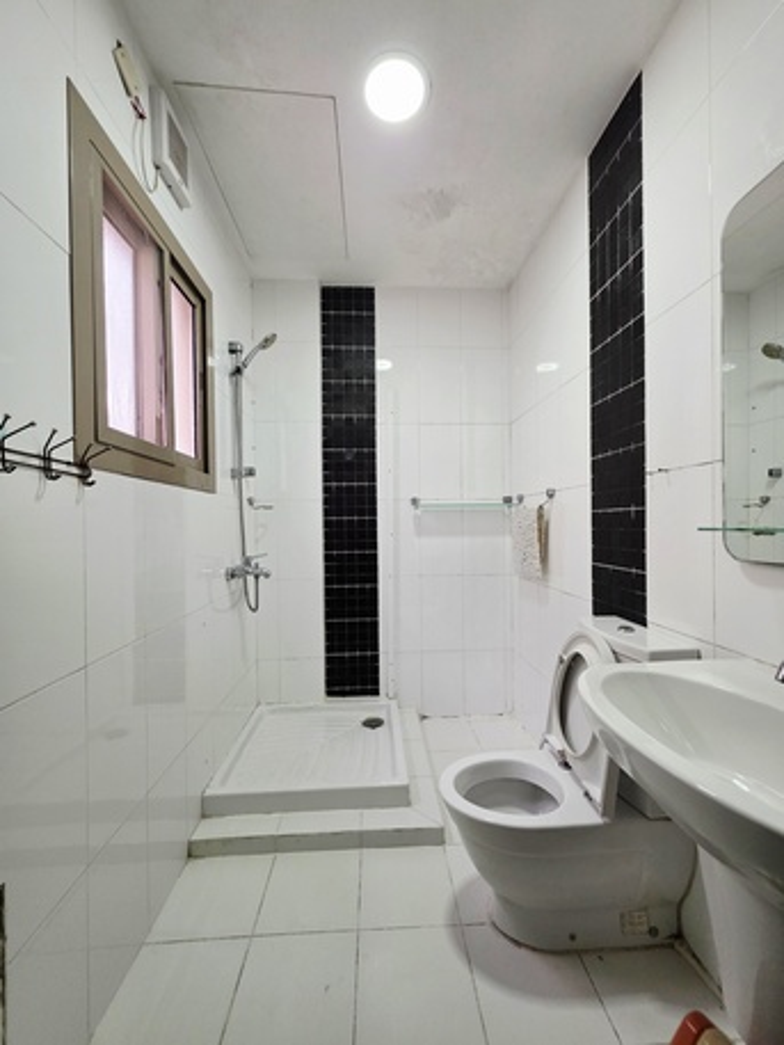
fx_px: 392
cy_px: 522
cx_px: 392
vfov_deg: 106.2
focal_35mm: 13
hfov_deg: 89.9
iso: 250
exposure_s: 1/101
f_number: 1.9
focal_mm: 2.2
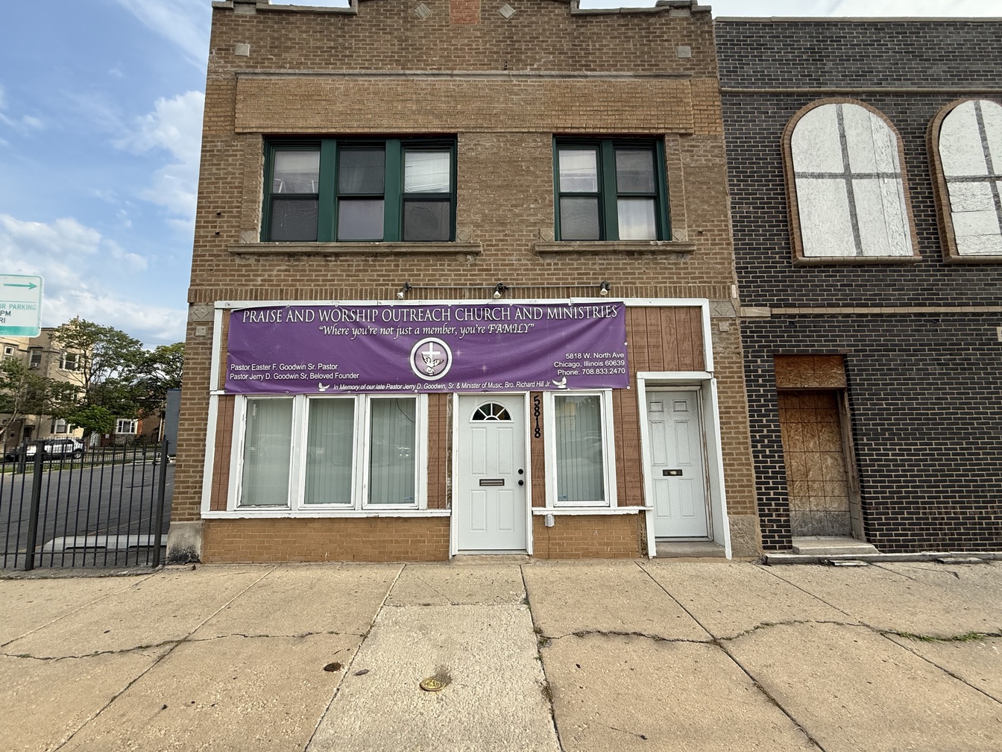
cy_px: 372
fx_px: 434
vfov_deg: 81.7
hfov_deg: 98.2
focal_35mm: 15
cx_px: 495
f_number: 2.2
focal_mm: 2.22
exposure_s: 1/1087
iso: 50
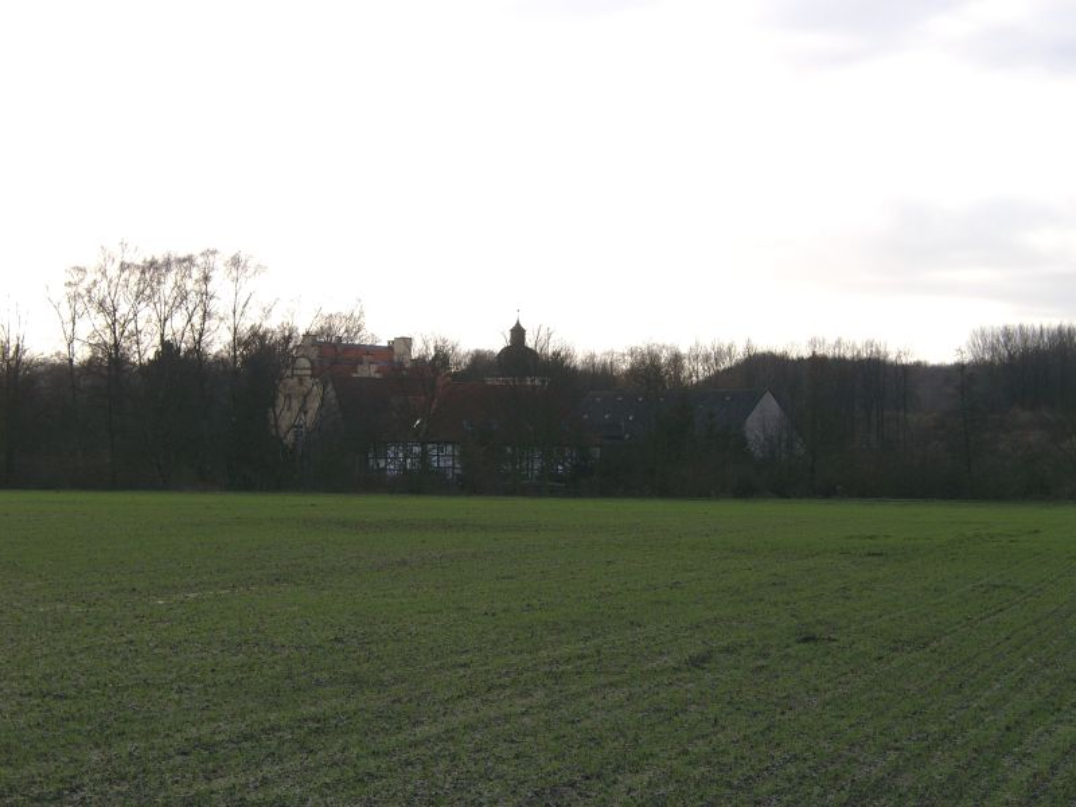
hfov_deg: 19.6
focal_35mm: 100
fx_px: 3108
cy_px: 404
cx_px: 538
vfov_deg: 14.8
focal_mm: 20.74
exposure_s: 1/410
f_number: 4
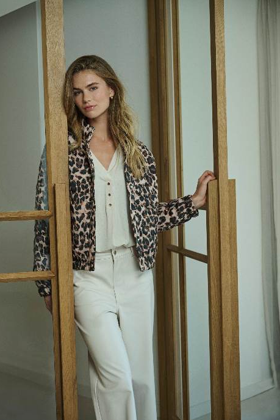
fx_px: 711
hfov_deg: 22.3
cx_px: 140
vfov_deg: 32.9
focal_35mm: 61
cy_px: 213
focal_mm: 60
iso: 400
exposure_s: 1/200
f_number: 4
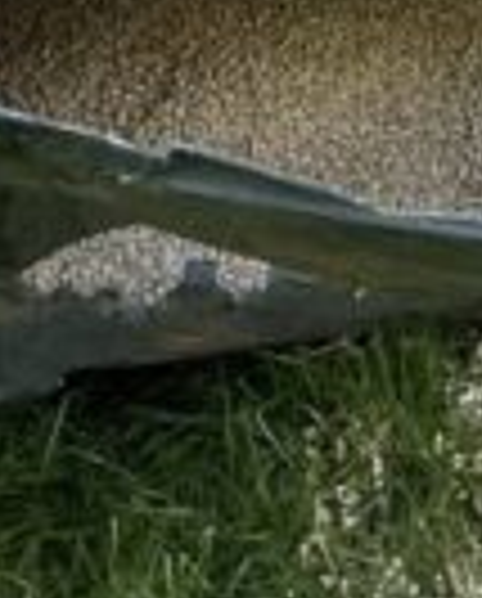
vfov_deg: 8.7
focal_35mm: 195
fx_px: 3465
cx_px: 203
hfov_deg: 8.0
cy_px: -967
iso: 100
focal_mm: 5.1
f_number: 1.6
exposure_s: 1/121
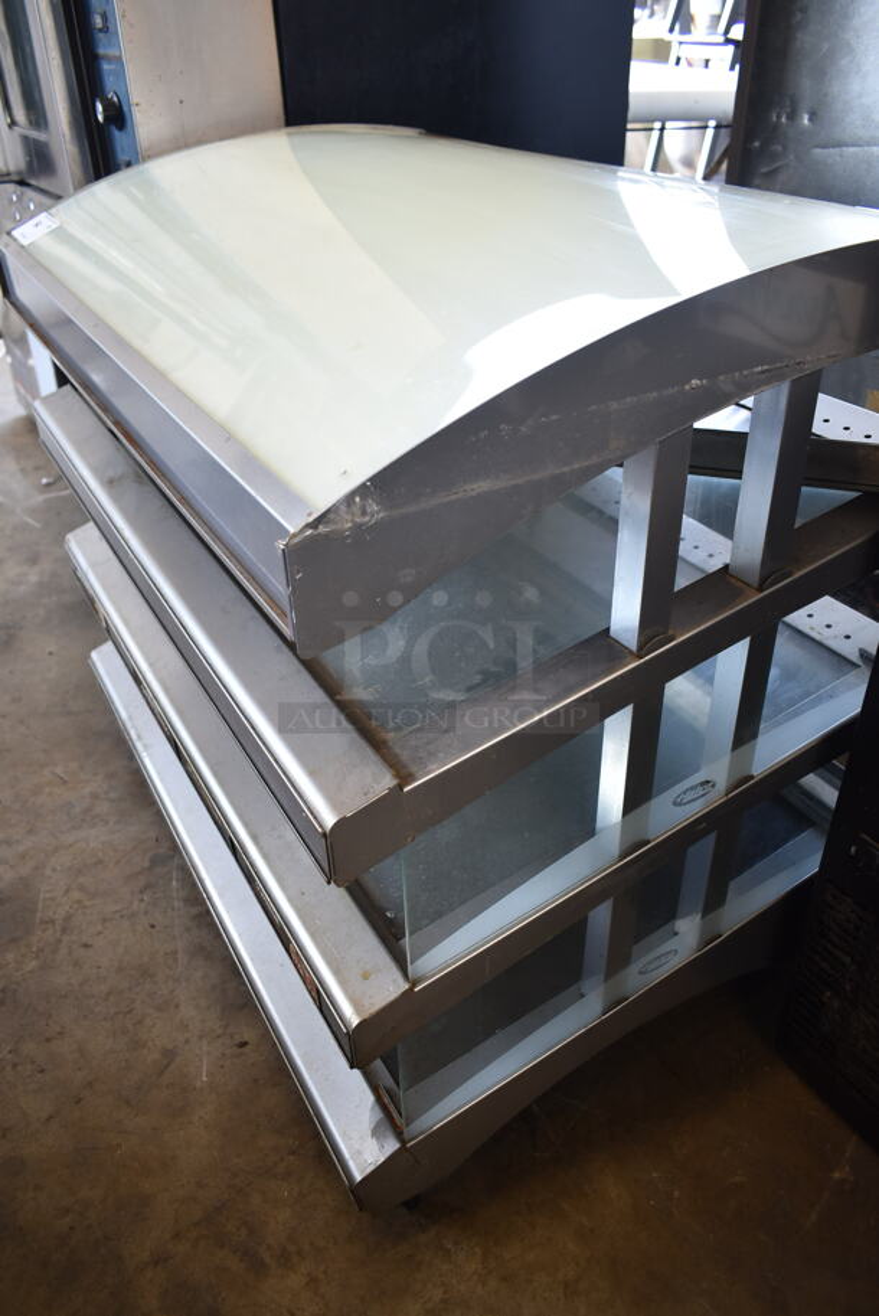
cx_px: 440
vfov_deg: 67.3
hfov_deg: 48.0
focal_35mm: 27
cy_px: 658
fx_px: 987
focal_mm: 18
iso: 320
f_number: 3.5
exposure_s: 1/30
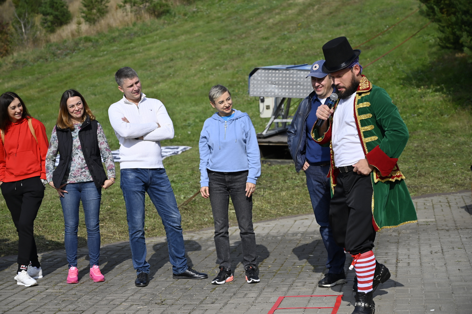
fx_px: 917
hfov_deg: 28.9
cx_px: 236
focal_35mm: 70
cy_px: 157
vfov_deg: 19.4
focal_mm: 70
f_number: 4
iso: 160
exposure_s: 1/3200
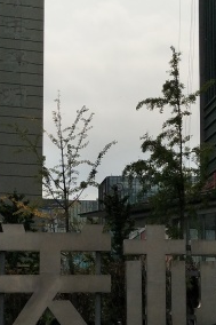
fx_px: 811
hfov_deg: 15.2
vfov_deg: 22.6
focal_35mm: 90
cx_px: 129
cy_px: 179
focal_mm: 4.1
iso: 74
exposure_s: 1/7111
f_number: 1.7
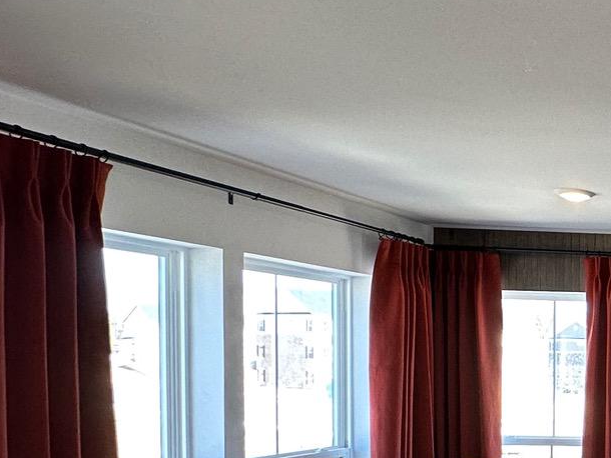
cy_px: 403
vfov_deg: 29.7
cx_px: 955
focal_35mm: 47
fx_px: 830
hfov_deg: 26.5
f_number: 2.2
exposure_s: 1/120
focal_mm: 2.22
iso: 125
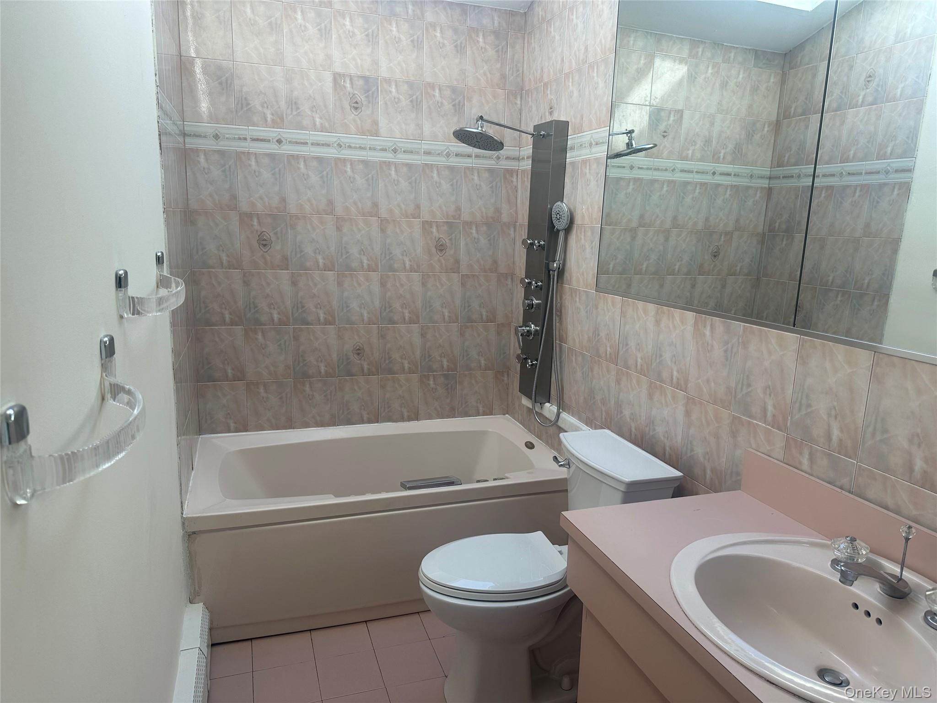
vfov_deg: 56.8
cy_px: 352
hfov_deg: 71.6
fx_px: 650
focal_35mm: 24
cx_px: 468
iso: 64
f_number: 1.78
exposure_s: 1/121
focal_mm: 6.86
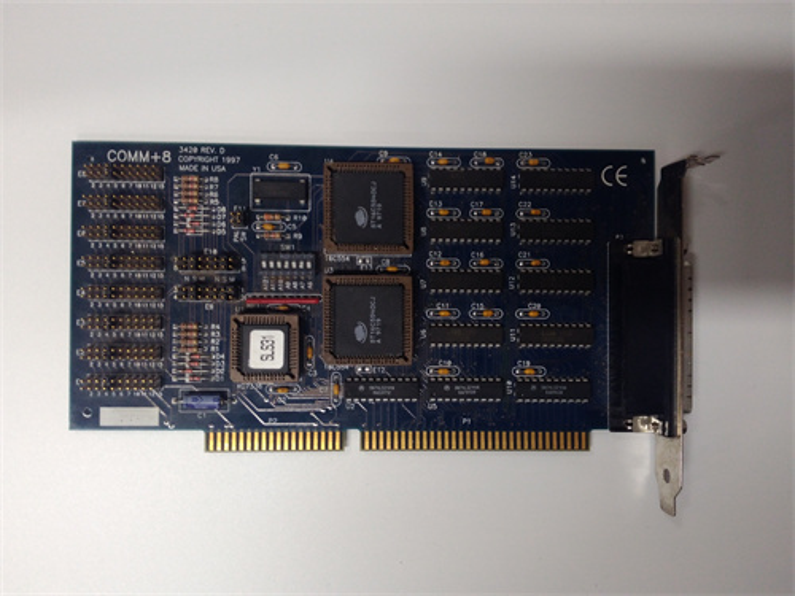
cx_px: 398
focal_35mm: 27
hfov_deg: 65.3
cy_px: 298
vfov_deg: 51.4
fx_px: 620
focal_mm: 3.79
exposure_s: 1/33
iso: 205
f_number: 2
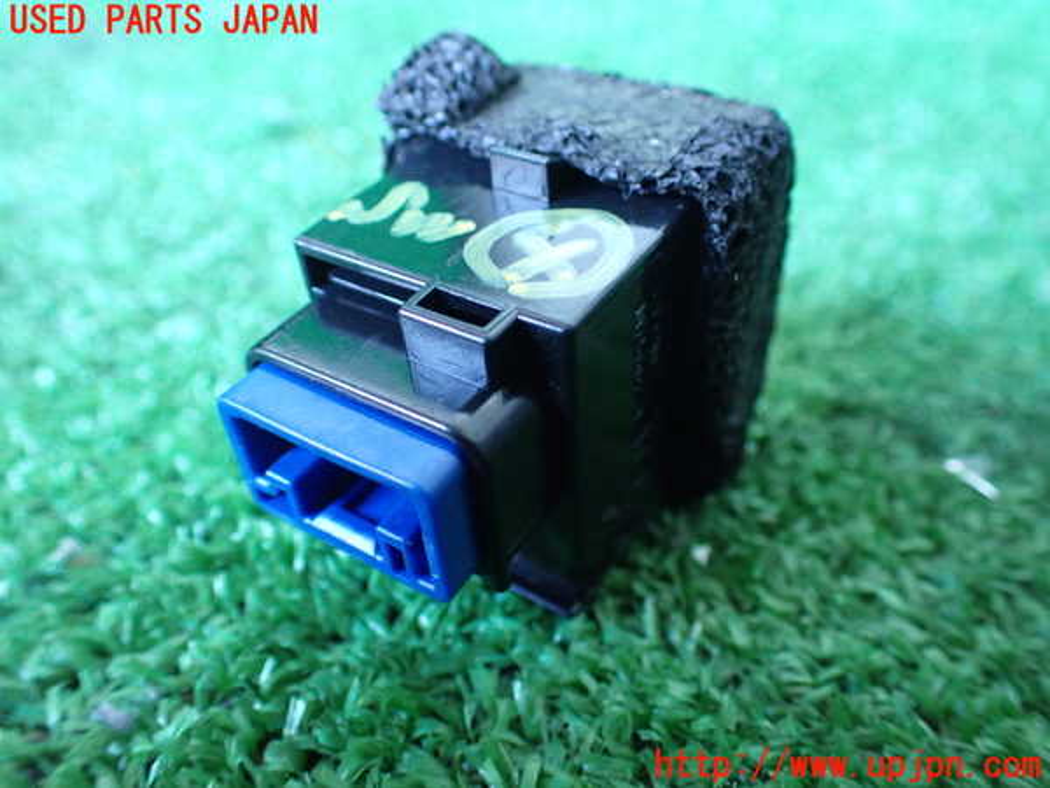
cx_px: 525
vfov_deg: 46.8
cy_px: 394
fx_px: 910
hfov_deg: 60.0
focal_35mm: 30
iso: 1000
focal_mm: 5.4
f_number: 2.3
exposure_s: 1/30
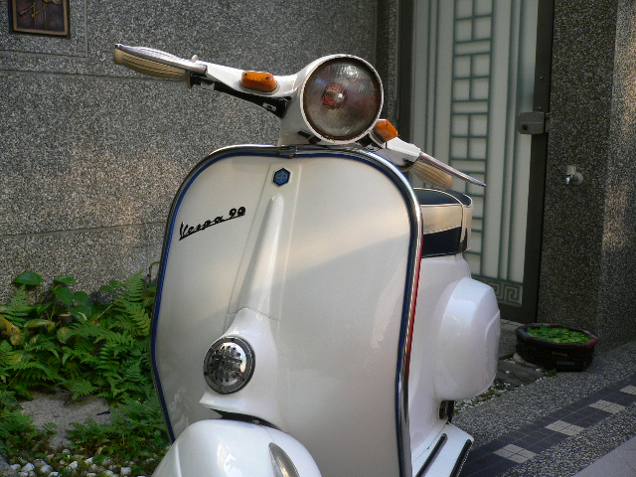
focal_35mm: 35
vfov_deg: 40.7
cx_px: 318
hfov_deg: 52.6
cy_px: 238
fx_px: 643
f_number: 2.8
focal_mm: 5.8
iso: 80
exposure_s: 1/160
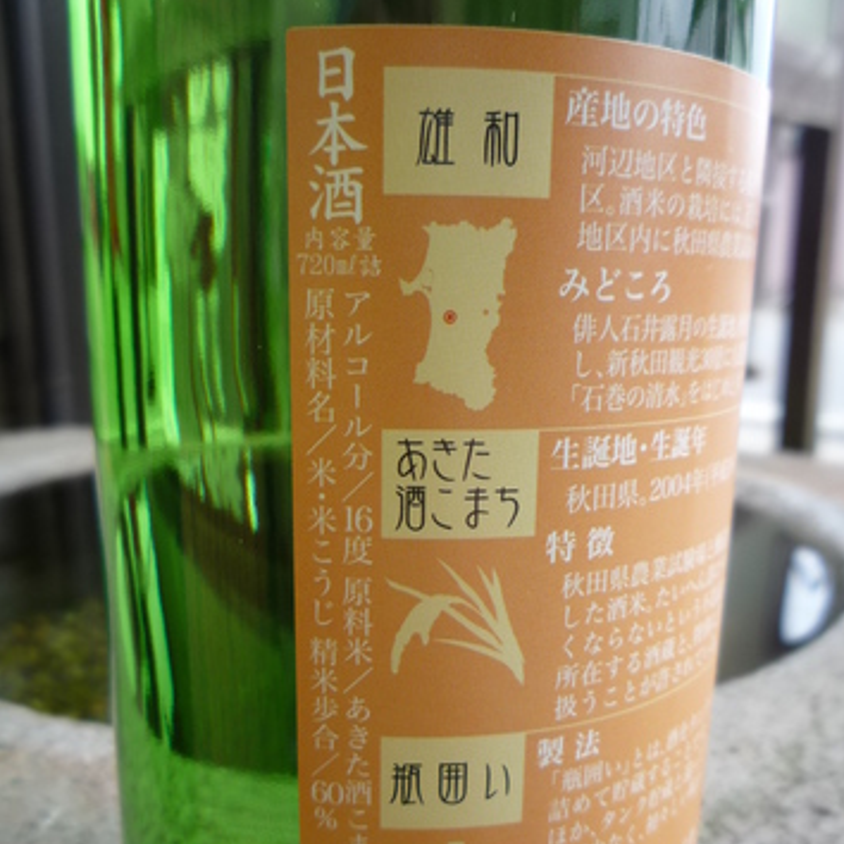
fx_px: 993
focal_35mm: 36
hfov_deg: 46.0
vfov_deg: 45.4
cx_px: 422
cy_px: 556
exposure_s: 1/60
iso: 100
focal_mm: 5.2
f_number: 3.3
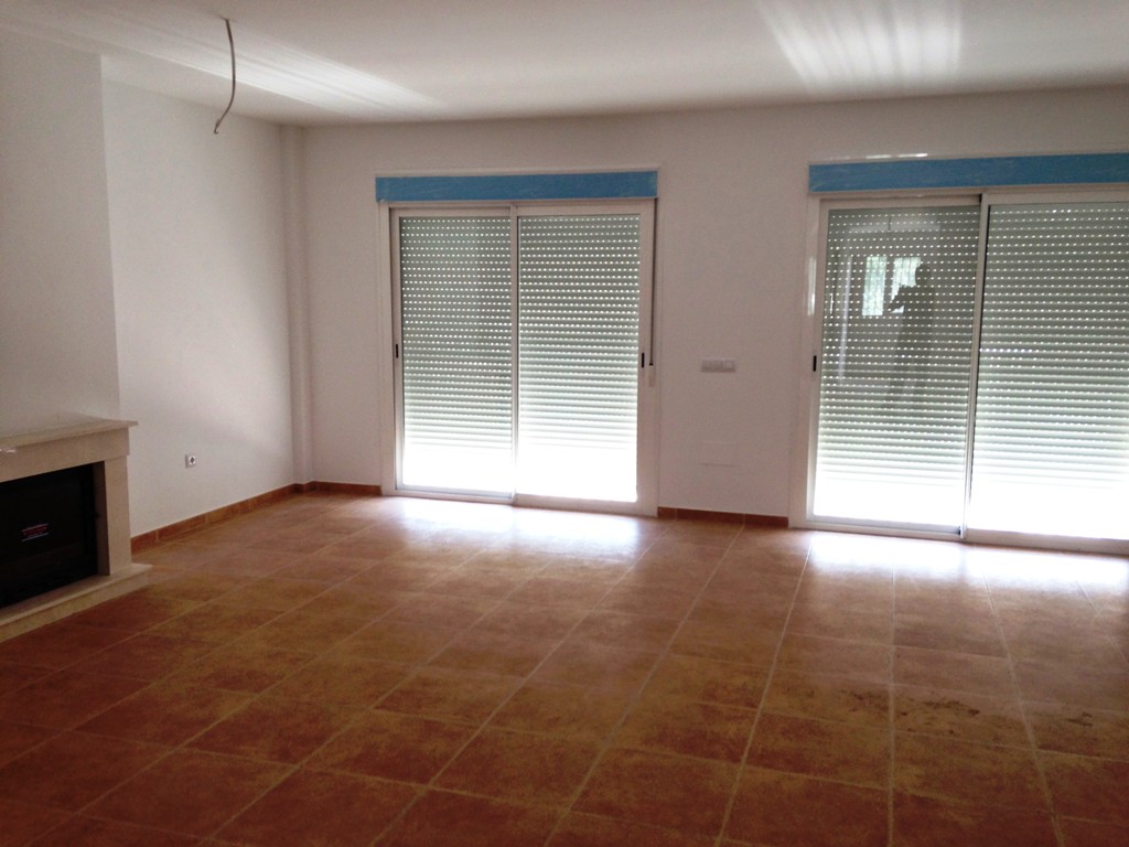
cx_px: 564
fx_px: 1076
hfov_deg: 55.4
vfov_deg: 42.9
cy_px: 424
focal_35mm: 33
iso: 64
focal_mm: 4.12
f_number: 2.4
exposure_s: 1/40
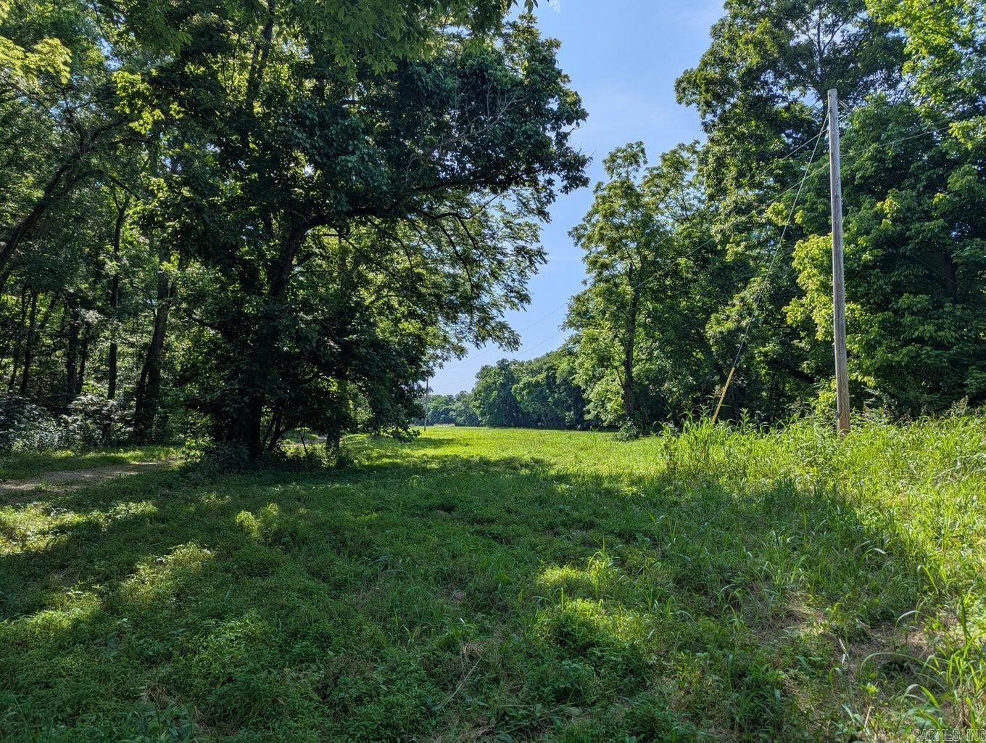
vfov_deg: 56.9
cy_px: 372
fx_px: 685
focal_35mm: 24
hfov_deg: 71.5
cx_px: 493
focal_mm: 6.81
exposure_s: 1/2833
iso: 45
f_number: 1.85
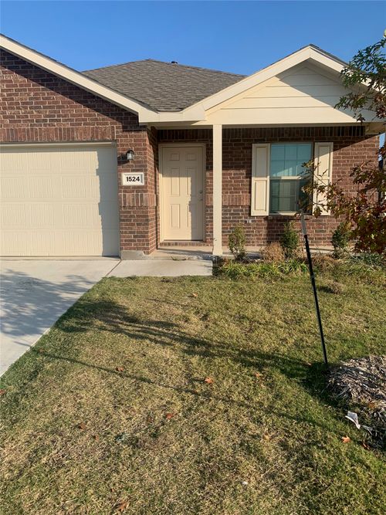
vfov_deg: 67.3
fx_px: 387
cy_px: 258
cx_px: 193
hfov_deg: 53.0
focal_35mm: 26
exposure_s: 1/1812
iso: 25
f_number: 1.8
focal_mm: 4.25
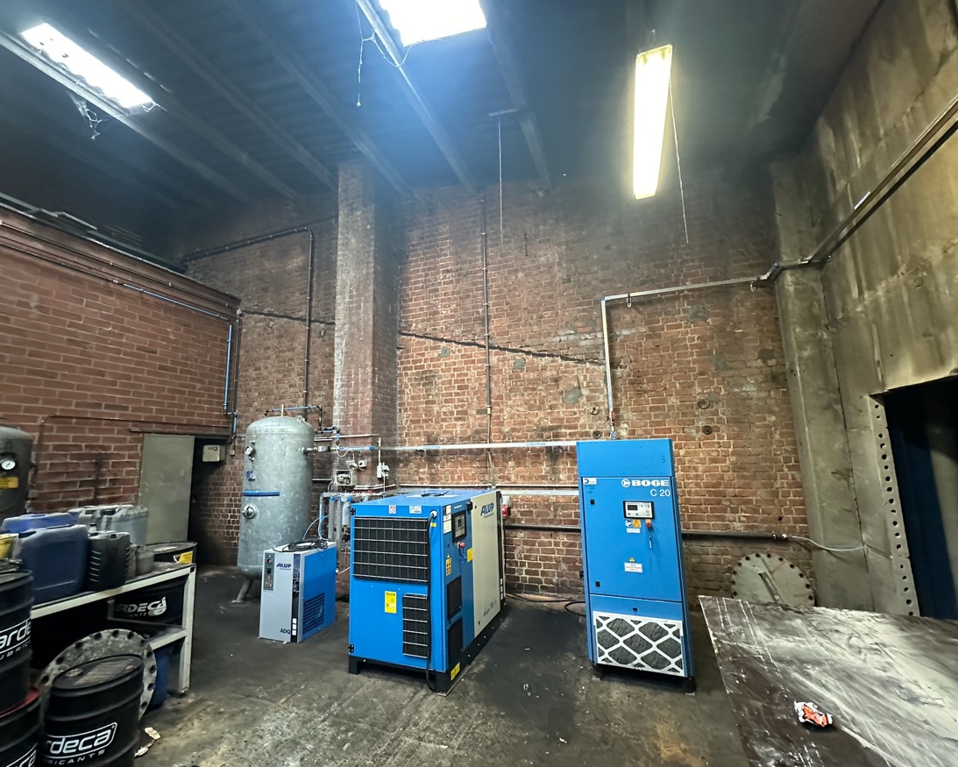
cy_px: 389
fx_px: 425
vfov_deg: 84.1
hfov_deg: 96.8
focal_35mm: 15
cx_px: 474
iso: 1000
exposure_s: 1/50
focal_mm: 2.22
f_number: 2.2
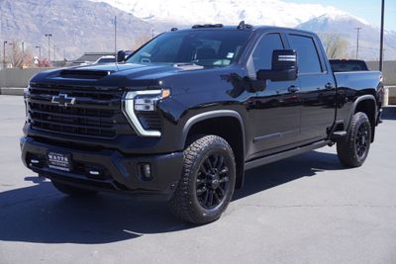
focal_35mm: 46
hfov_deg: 42.3
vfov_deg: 29.0
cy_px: 132
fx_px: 512
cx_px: 198
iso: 100
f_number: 9
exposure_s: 1/100
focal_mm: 31
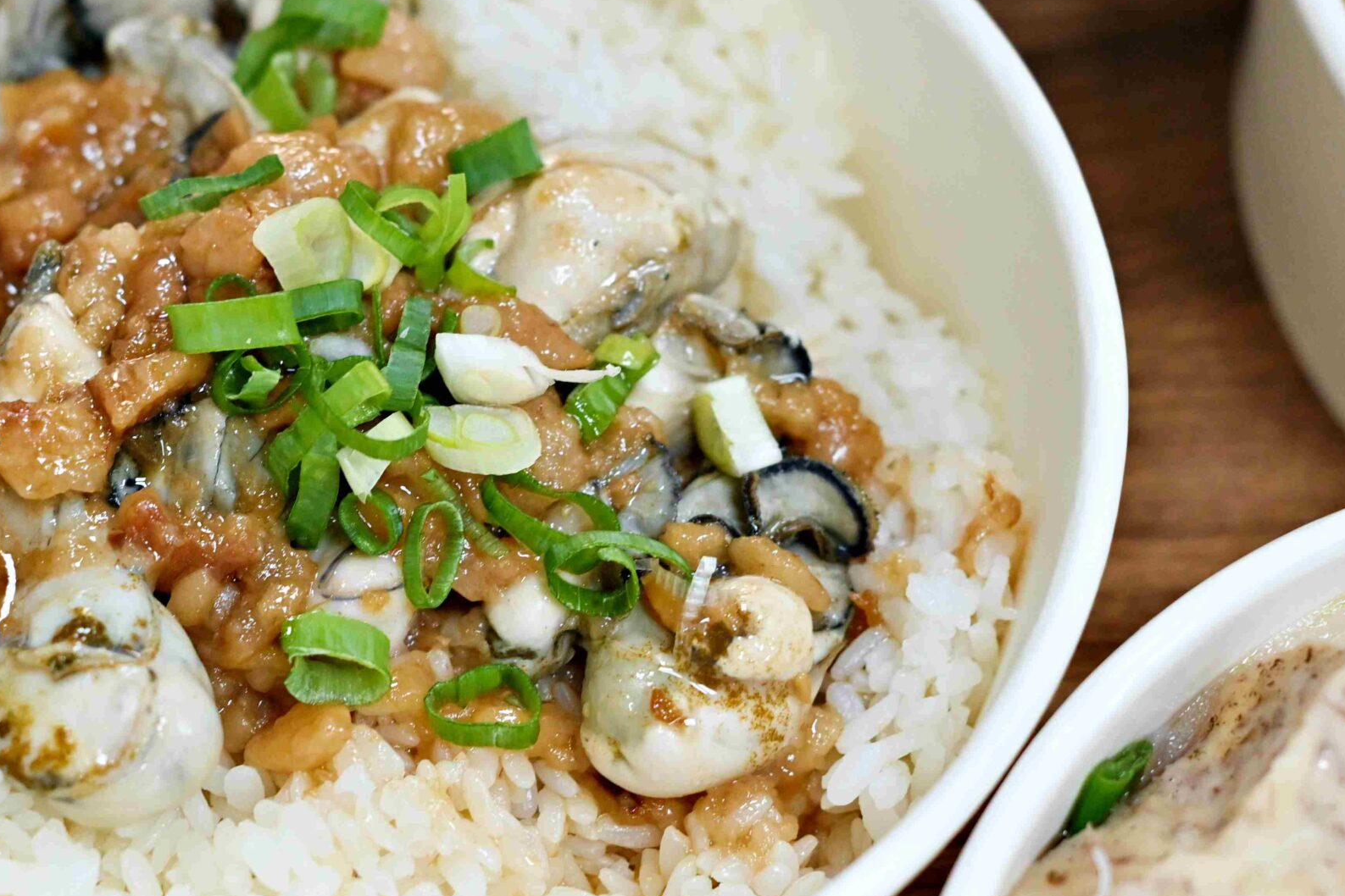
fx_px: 4520
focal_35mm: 121
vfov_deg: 11.3
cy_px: 453
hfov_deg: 16.9
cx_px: 385
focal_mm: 50
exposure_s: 1/200
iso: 720
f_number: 3.2
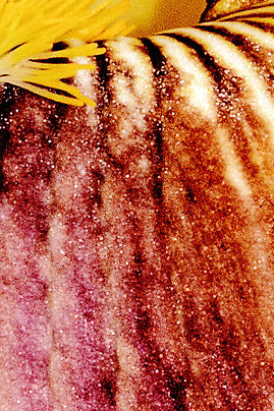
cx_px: 10
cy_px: -410
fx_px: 15265
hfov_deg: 1.0
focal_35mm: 1336
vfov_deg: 1.5
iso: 100
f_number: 22
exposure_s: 1/60
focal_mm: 150
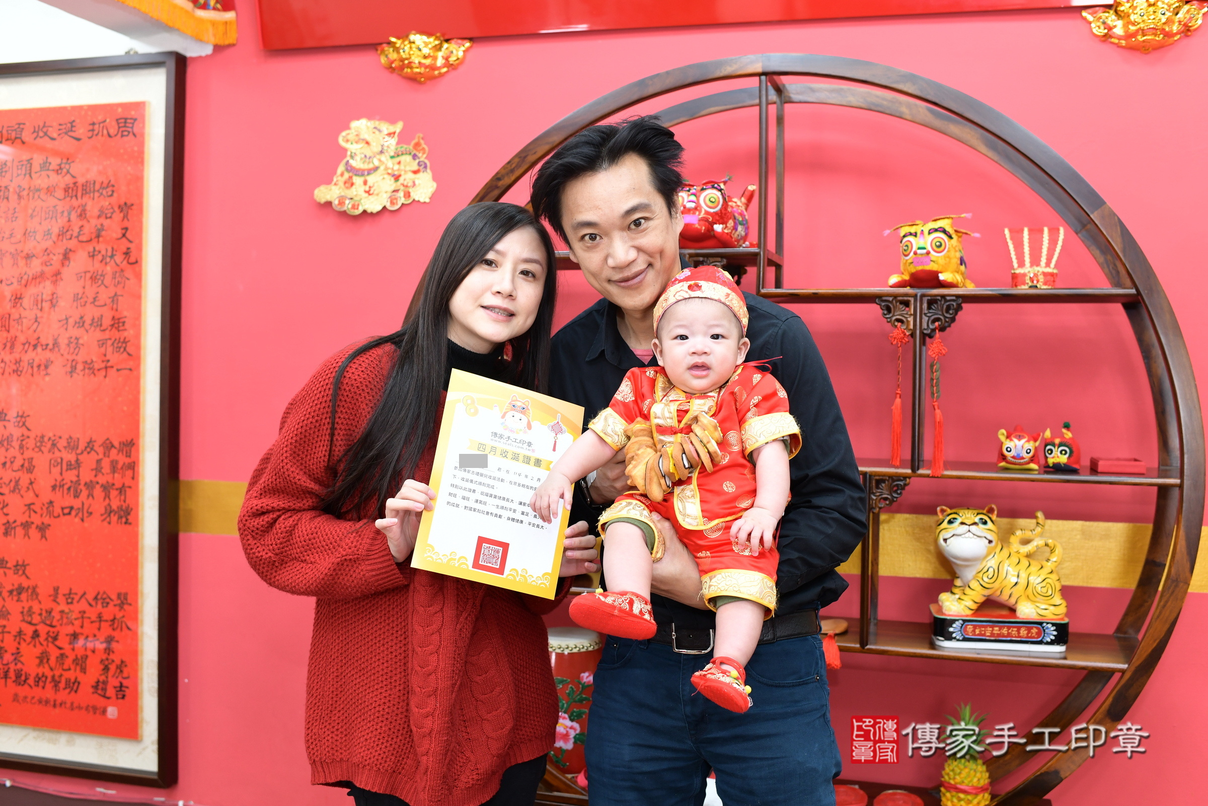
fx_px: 1174
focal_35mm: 35
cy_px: 403
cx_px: 604
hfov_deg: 54.4
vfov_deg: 37.9
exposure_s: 1/200
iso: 800
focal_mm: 35
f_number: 4.5
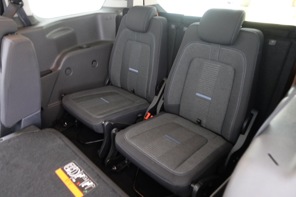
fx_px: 197
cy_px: 98
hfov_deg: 73.7
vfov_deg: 53.1
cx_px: 148
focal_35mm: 24
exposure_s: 1/6
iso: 1600
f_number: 1.8
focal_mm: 9.4
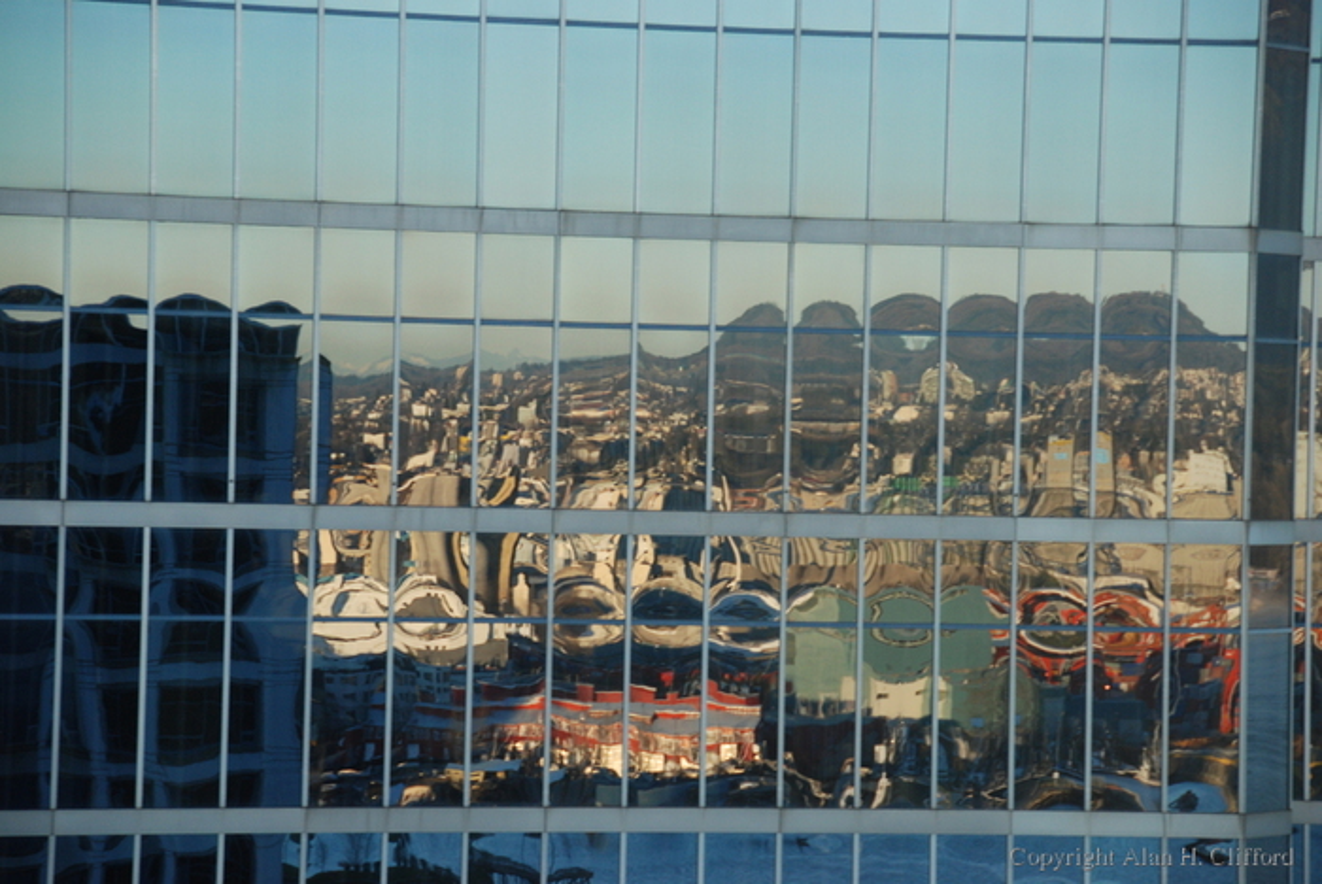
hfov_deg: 13.0
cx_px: 661
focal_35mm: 158
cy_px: 442
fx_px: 5788
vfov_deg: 8.7
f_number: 5.6
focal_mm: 105
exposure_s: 1/30
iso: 400
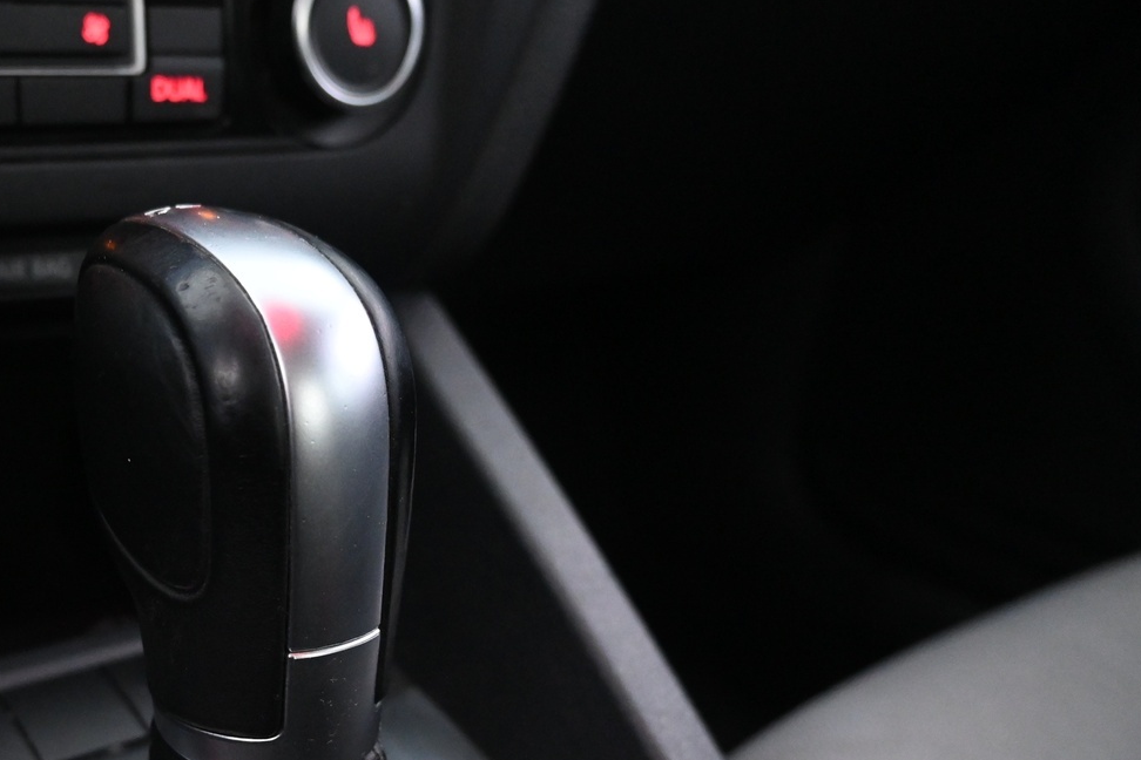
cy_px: 623
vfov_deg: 32.4
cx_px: 248
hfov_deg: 46.2
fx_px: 1268
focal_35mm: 40
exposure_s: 1/25
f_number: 3.5
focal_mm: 16
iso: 3200
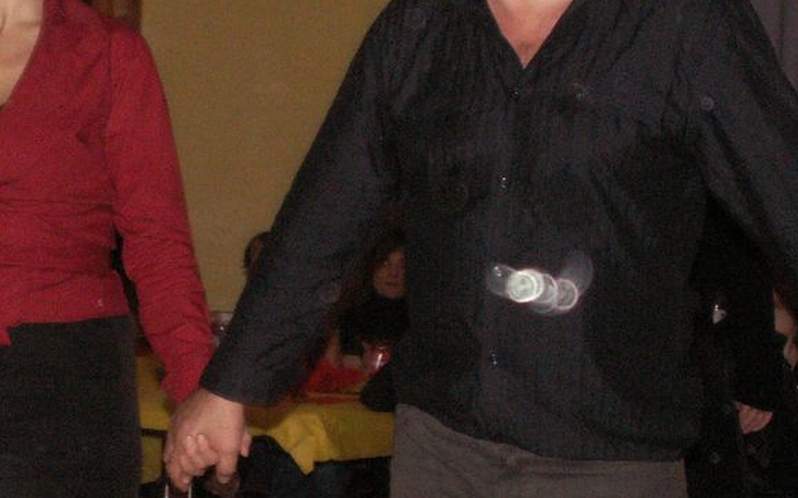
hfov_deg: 18.6
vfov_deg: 11.8
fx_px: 2414
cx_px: 155
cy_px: 258
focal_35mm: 111
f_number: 2.8
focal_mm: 7.19
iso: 160
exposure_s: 1/40
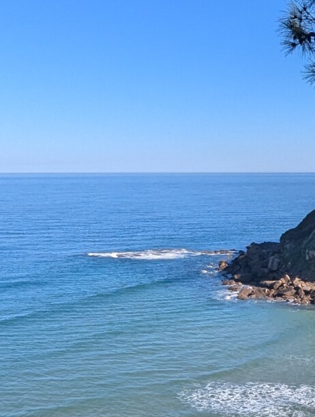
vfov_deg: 35.9
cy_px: 159
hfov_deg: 26.5
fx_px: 641
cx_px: 292
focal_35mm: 53
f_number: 2.2
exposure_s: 1/1188
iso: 48
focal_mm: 1.95
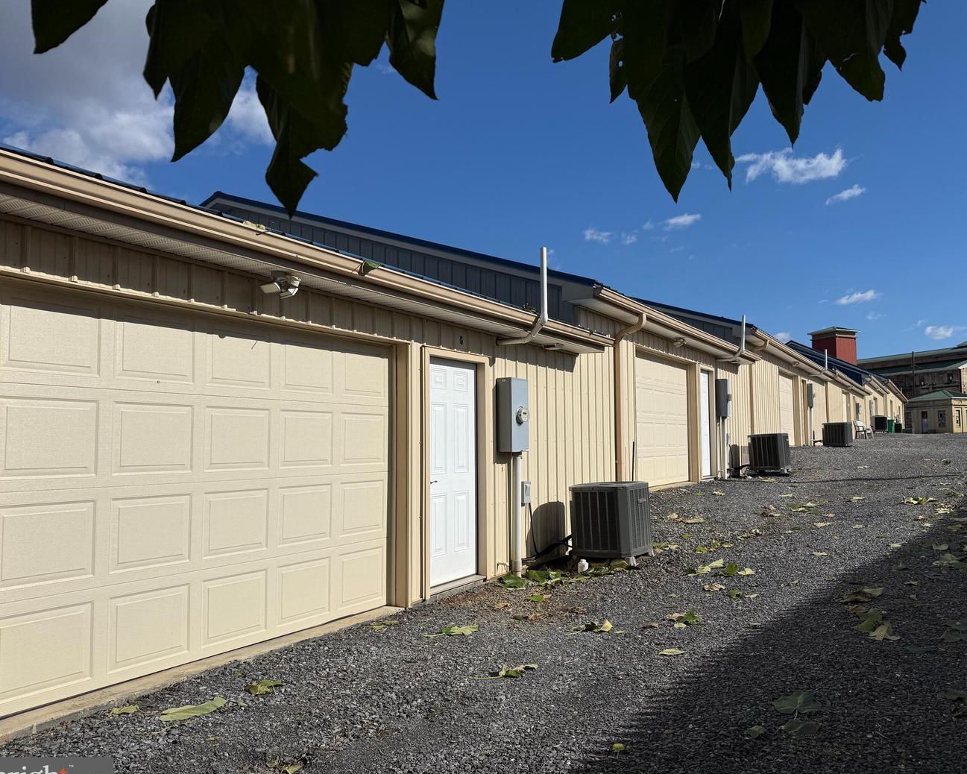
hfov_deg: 65.9
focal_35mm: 26
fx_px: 744
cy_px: 397
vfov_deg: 54.9
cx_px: 519
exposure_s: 1/14286
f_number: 1.78
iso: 80
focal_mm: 6.76
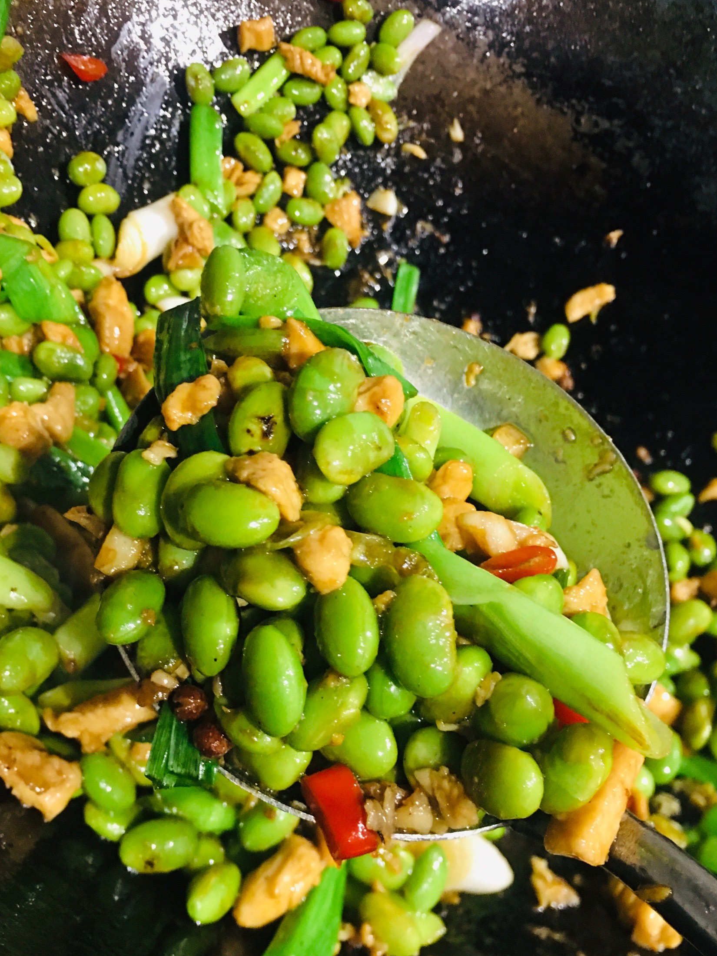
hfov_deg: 39.6
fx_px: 994
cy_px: 496
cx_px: 334
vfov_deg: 51.3
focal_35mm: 36
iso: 125
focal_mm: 4.15
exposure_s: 1/8
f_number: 2.2
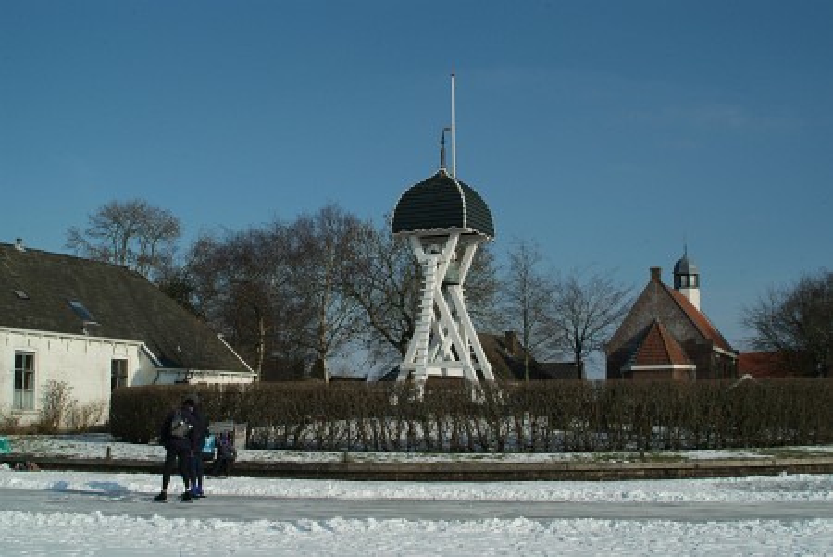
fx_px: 973
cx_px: 416
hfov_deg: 46.4
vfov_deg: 32.0
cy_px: 278
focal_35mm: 42
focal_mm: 28
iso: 200
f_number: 6.7
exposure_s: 1/1000
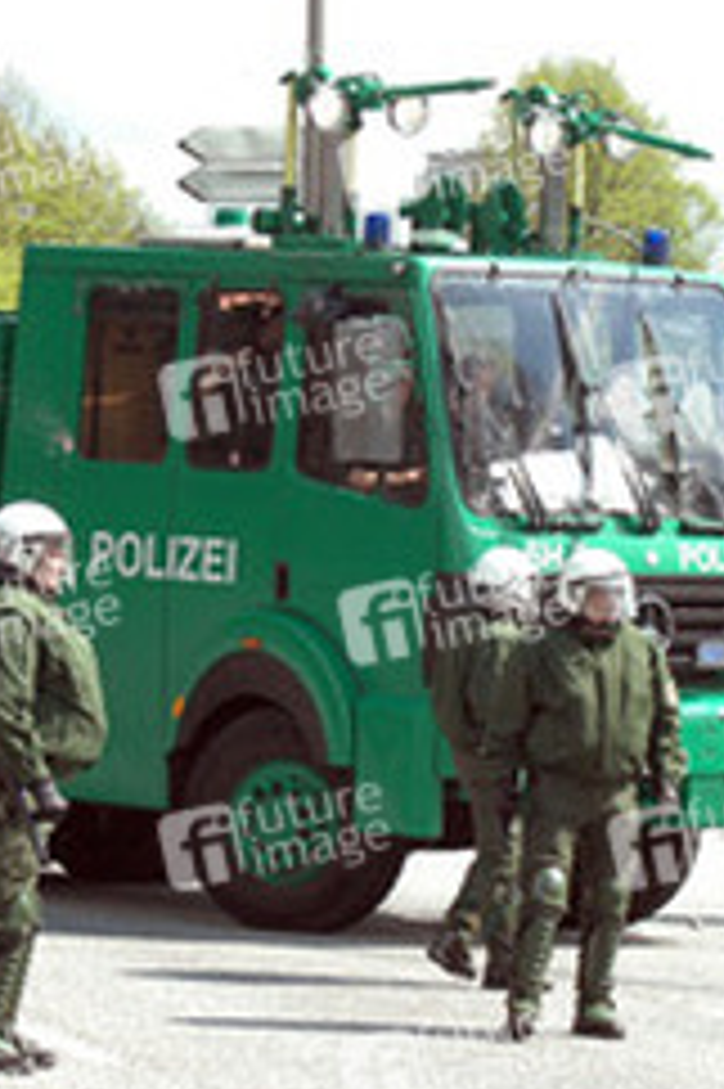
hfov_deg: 6.3
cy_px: 500
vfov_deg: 9.4
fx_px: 6585
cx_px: 335
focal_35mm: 218
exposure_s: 1/500
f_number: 11
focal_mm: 78
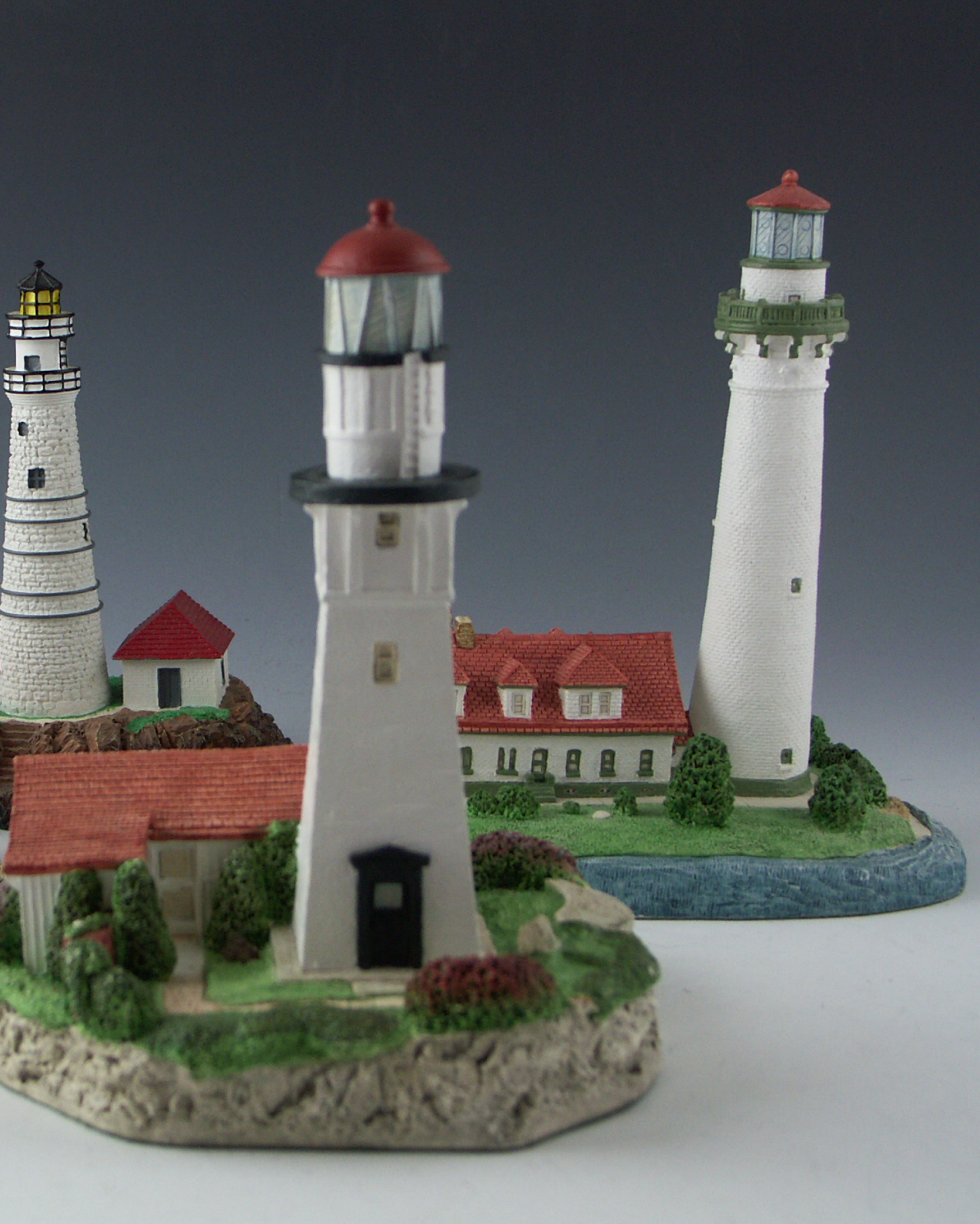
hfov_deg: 23.6
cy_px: 610
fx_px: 2319
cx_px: 238
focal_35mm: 64
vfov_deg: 29.6
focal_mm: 12.68
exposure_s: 1/60
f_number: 3.2
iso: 100
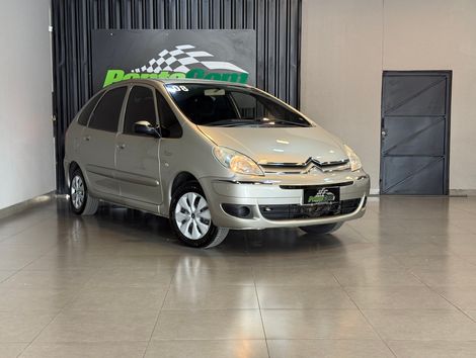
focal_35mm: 48
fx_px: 661
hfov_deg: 39.6
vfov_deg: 30.3
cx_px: 238
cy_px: 179
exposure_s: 1/60
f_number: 1.78
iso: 160
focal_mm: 6.76
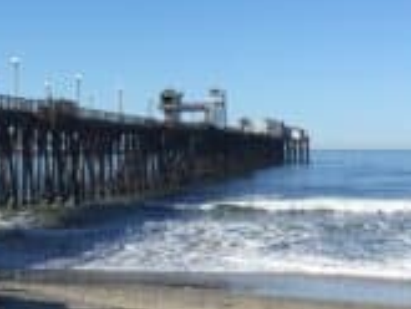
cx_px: 20
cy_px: 41
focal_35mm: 92
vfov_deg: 15.9
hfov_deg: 20.7
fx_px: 1093
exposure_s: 1/2083
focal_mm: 4.15
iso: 32
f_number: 2.2
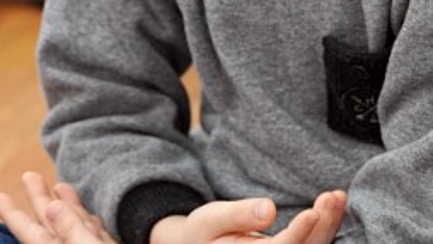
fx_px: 7763
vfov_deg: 1.8
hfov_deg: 3.2
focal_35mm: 676
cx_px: 310
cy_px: -107
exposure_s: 1/200
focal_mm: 182
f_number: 4
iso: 2500
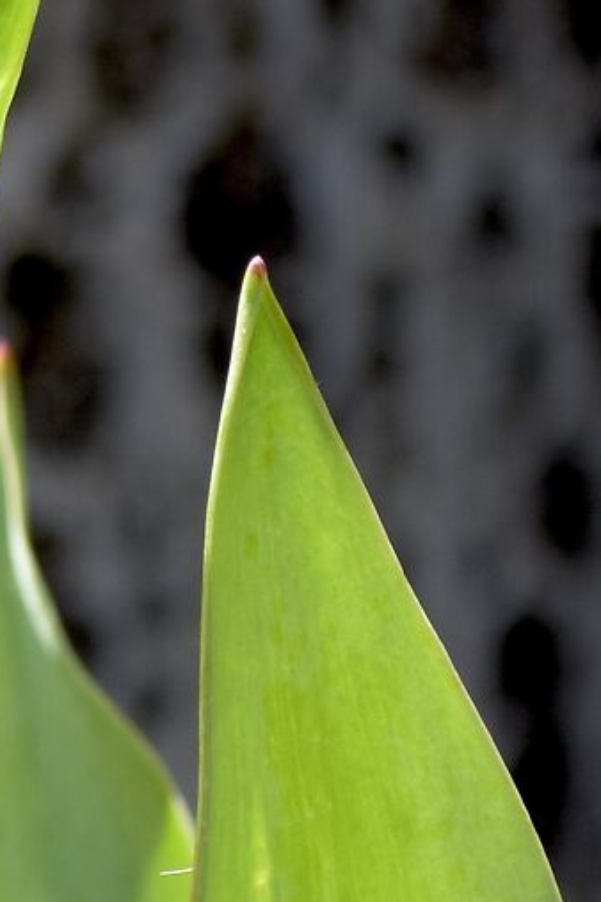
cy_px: -461
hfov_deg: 2.1
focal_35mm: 639
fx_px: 16000
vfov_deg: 3.2
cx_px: -523
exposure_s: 1/500
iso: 500
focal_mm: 90
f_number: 6.3
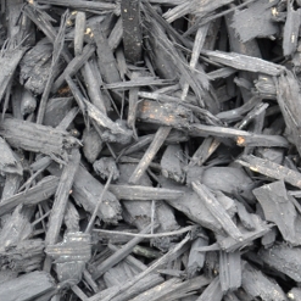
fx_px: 1249
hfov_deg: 13.1
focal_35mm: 127
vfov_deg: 13.7
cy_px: 209
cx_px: 433
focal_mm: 24
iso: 400
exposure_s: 1/60
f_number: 4
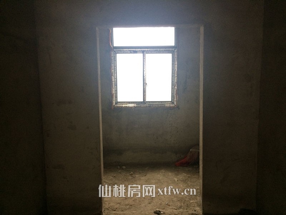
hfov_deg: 61.7
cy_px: 108
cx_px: 143
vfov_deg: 48.2
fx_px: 240
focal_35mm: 29
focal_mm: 4.15
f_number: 2.2
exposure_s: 1/33
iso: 160
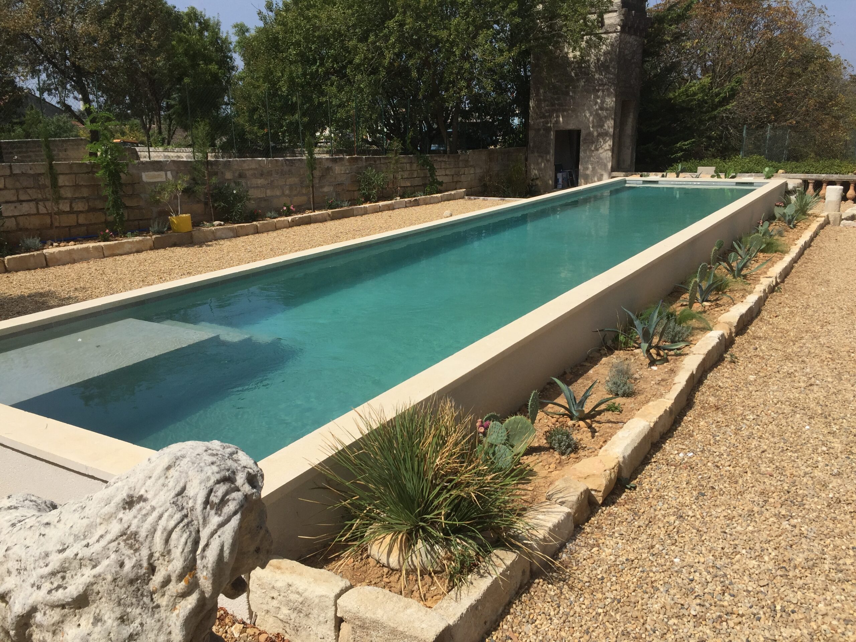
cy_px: 321
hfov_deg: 61.7
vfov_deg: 48.2
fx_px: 717
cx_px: 428
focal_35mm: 29
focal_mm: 4.15
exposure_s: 1/3597
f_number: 2.2
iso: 32
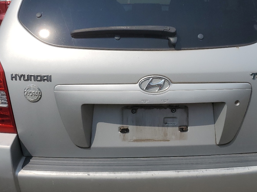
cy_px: 82
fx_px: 334
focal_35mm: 45
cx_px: 148
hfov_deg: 42.0
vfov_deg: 32.1
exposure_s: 1/10000
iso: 50
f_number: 1.5
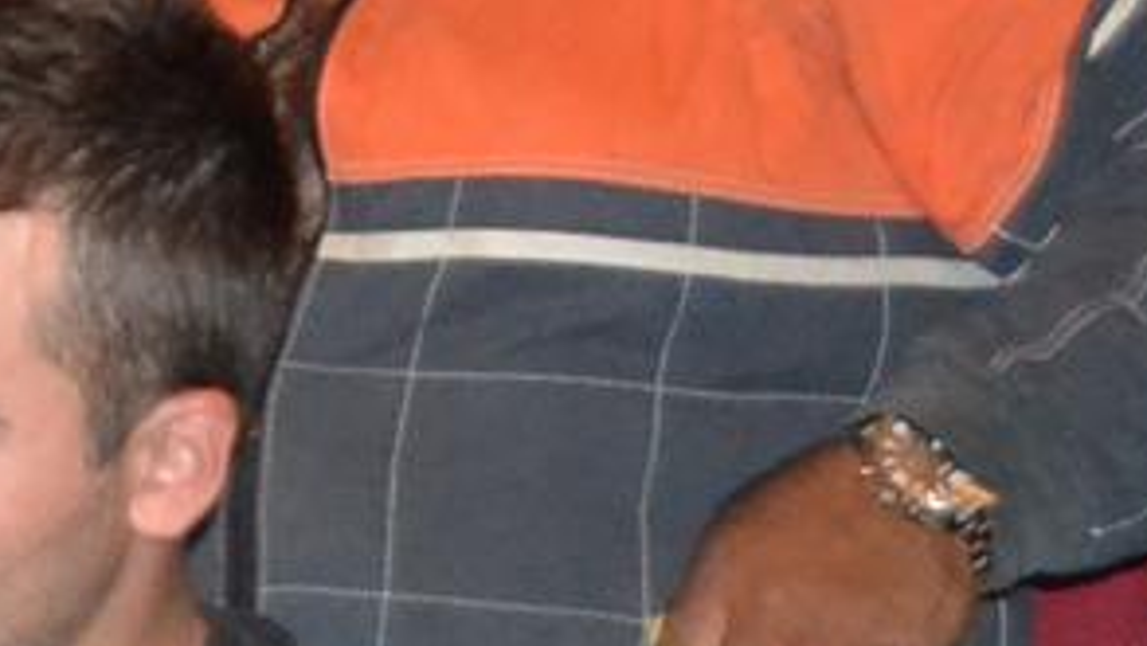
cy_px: -775
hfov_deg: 11.4
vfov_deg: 6.7
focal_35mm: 174
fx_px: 5293
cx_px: -947
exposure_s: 1/60
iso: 3200
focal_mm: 20
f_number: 3.8
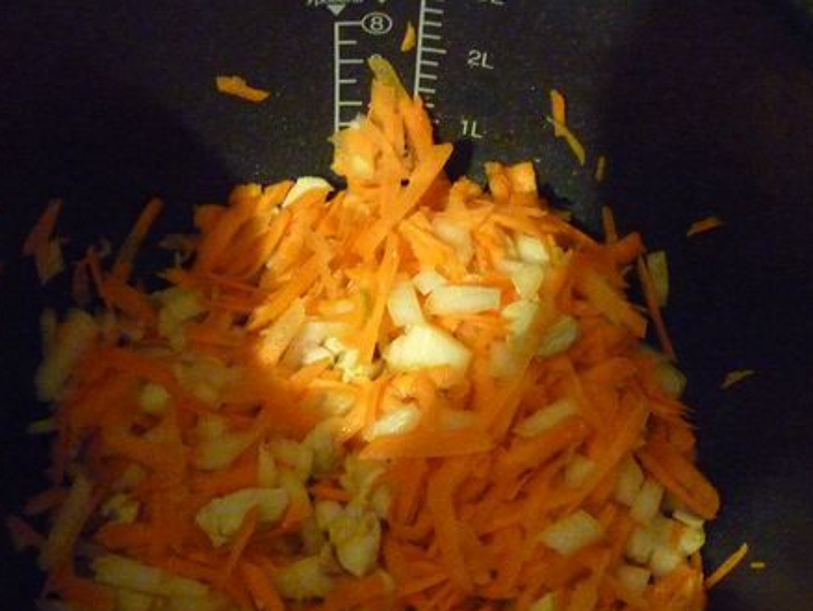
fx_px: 1151
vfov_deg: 29.3
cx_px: 340
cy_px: 449
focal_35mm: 49
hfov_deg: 38.8
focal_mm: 5.5
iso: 1000
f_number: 2.8
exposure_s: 1/8
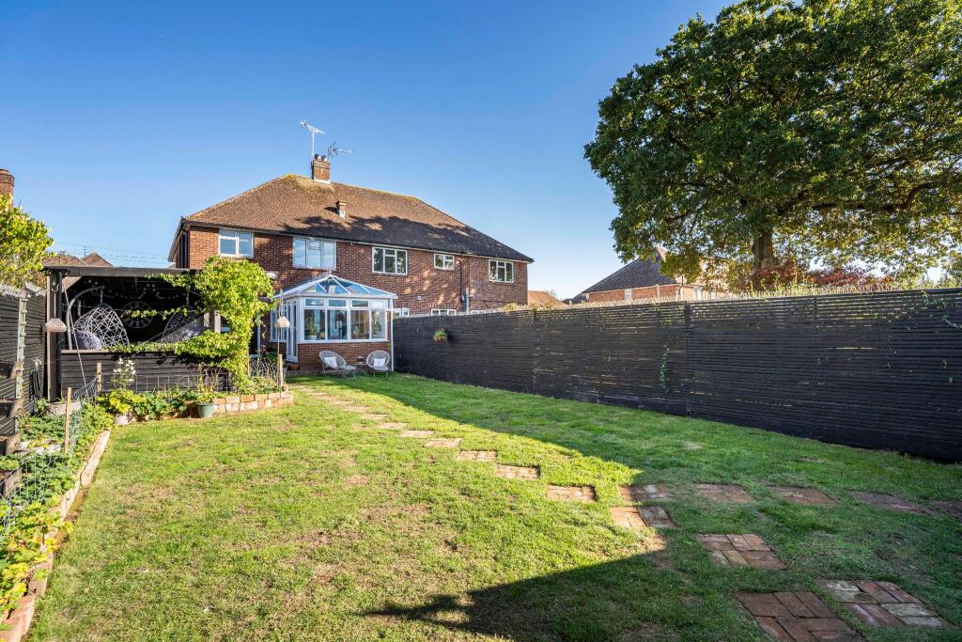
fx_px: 428
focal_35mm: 16
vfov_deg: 73.8
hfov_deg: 96.7
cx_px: 481
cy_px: 321
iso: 400
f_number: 9
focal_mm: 16
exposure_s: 1/200
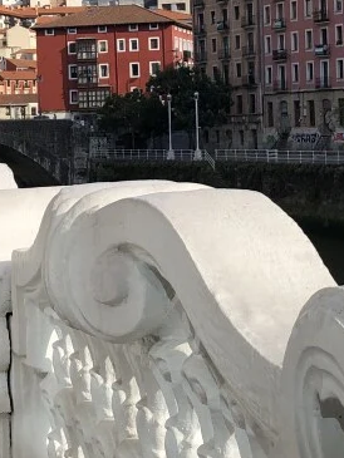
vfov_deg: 21.2
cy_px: 141
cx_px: 232
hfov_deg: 16.0
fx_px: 1218
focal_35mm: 92
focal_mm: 4
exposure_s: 1/1845
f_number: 1.8
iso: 20
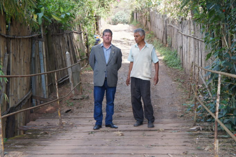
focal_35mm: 66
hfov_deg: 30.5
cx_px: 118
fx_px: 432
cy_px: 78
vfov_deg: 20.6
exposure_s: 1/160
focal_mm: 44
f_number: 4.5
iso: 200
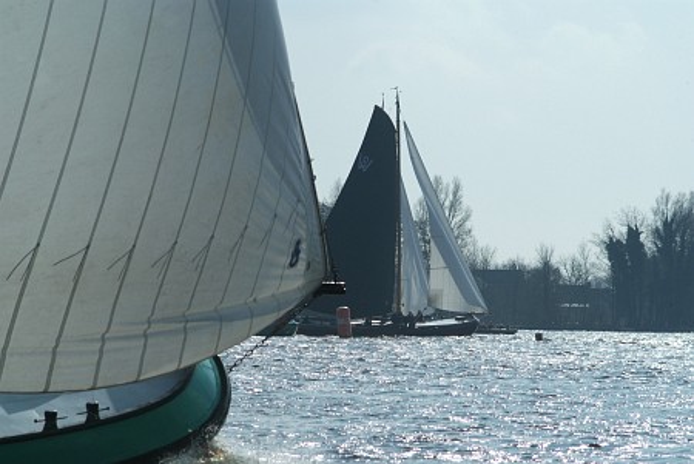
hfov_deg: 10.1
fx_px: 3917
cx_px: 347
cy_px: 232
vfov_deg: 6.8
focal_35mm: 203
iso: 400
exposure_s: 1/2000
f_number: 9.5
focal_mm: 135
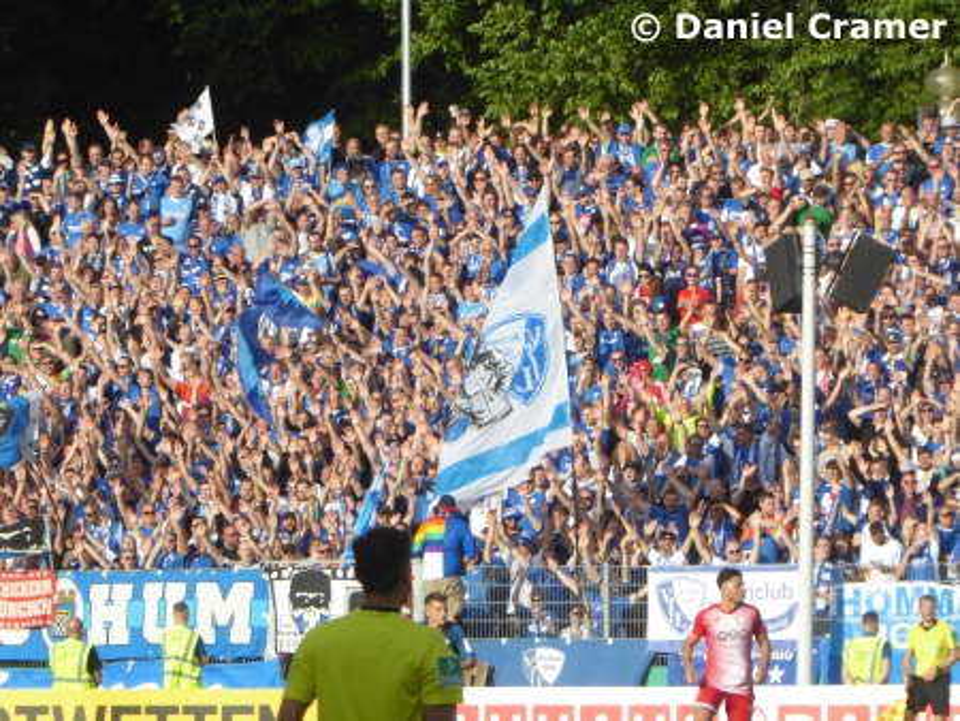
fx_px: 11099
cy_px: 360
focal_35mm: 400
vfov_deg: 3.7
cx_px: 480
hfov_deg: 5.0
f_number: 6
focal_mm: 71.7
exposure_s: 1/200
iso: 80
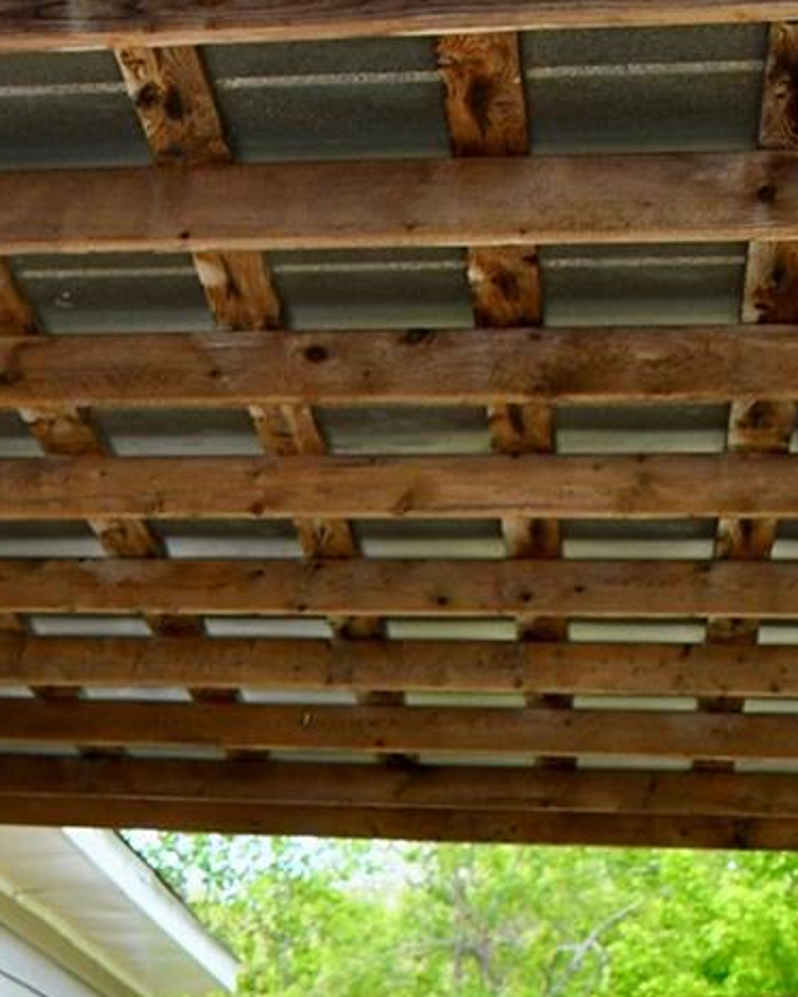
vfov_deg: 16.2
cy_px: 1370
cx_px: -467
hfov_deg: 13.0
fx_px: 3275
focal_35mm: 111
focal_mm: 18
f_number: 4.5
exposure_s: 1/250
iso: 400
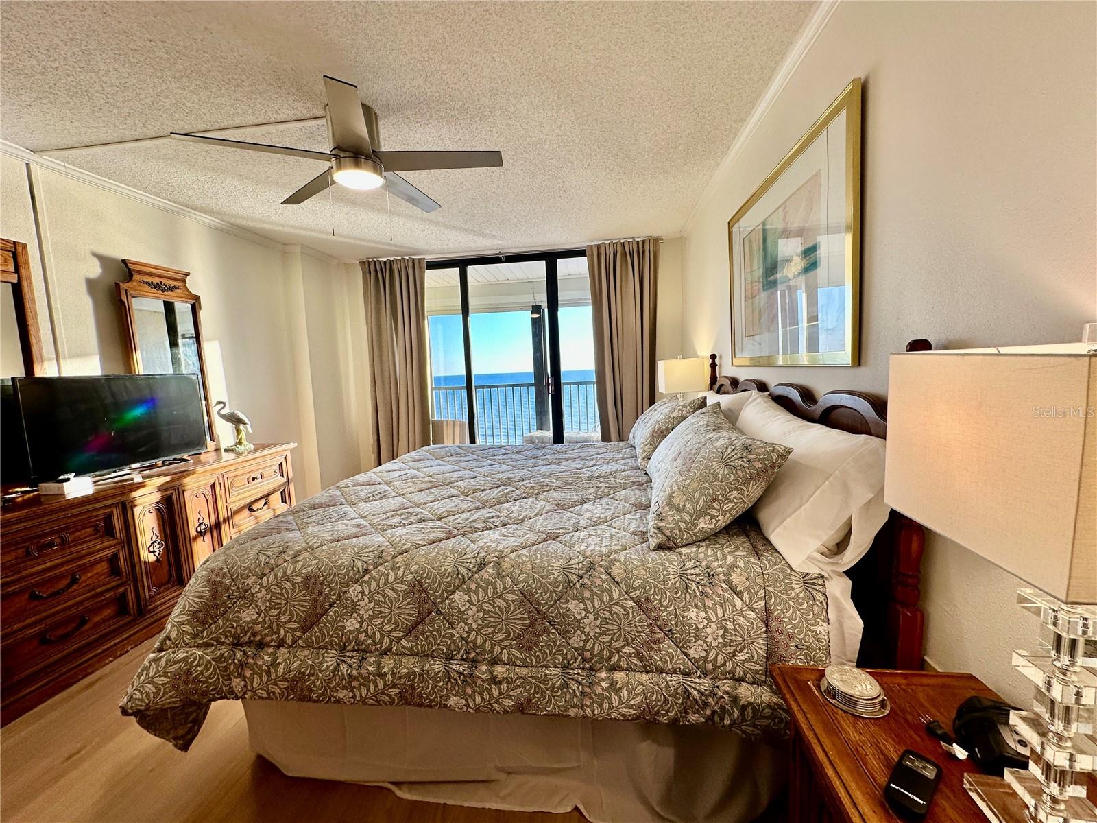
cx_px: 548
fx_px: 444
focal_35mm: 14
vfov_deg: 85.7
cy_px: 412
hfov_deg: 102.1
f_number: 2.2
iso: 64
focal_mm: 2.22
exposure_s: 1/120
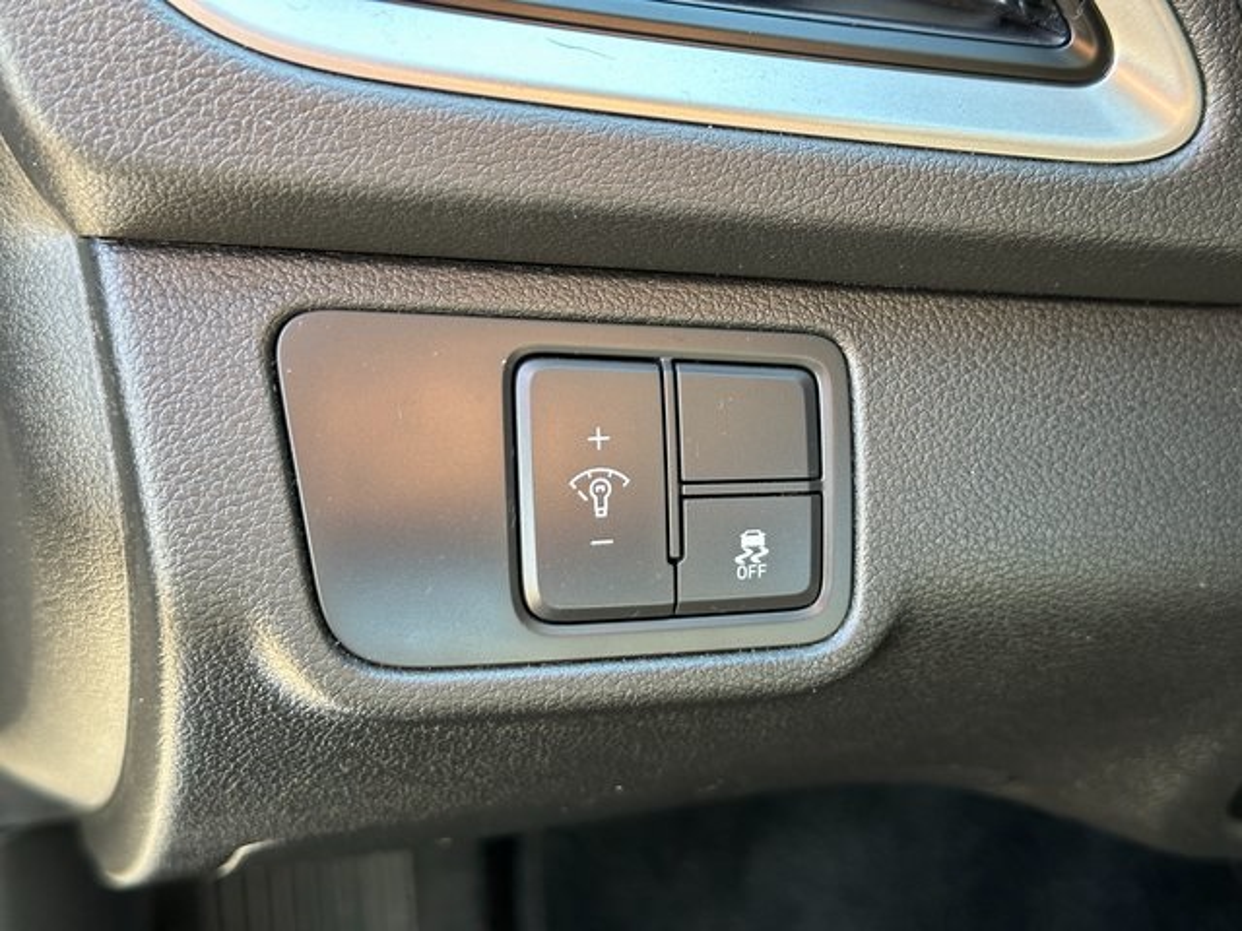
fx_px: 1722
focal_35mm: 48
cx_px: 621
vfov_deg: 30.3
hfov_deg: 39.7
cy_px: 466
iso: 200
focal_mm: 6.86
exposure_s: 1/60
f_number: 1.78
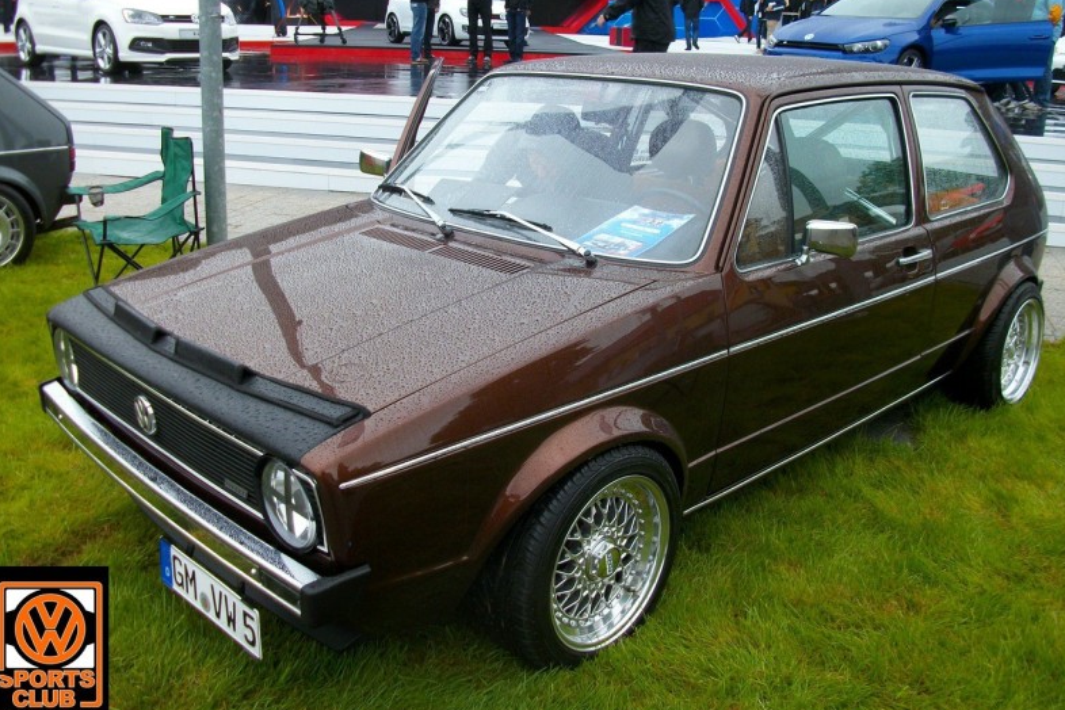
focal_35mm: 36
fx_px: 1065
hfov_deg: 53.1
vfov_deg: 36.9
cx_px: 534
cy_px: 333
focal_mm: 5.7
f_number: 2.9
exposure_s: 1/129
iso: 80
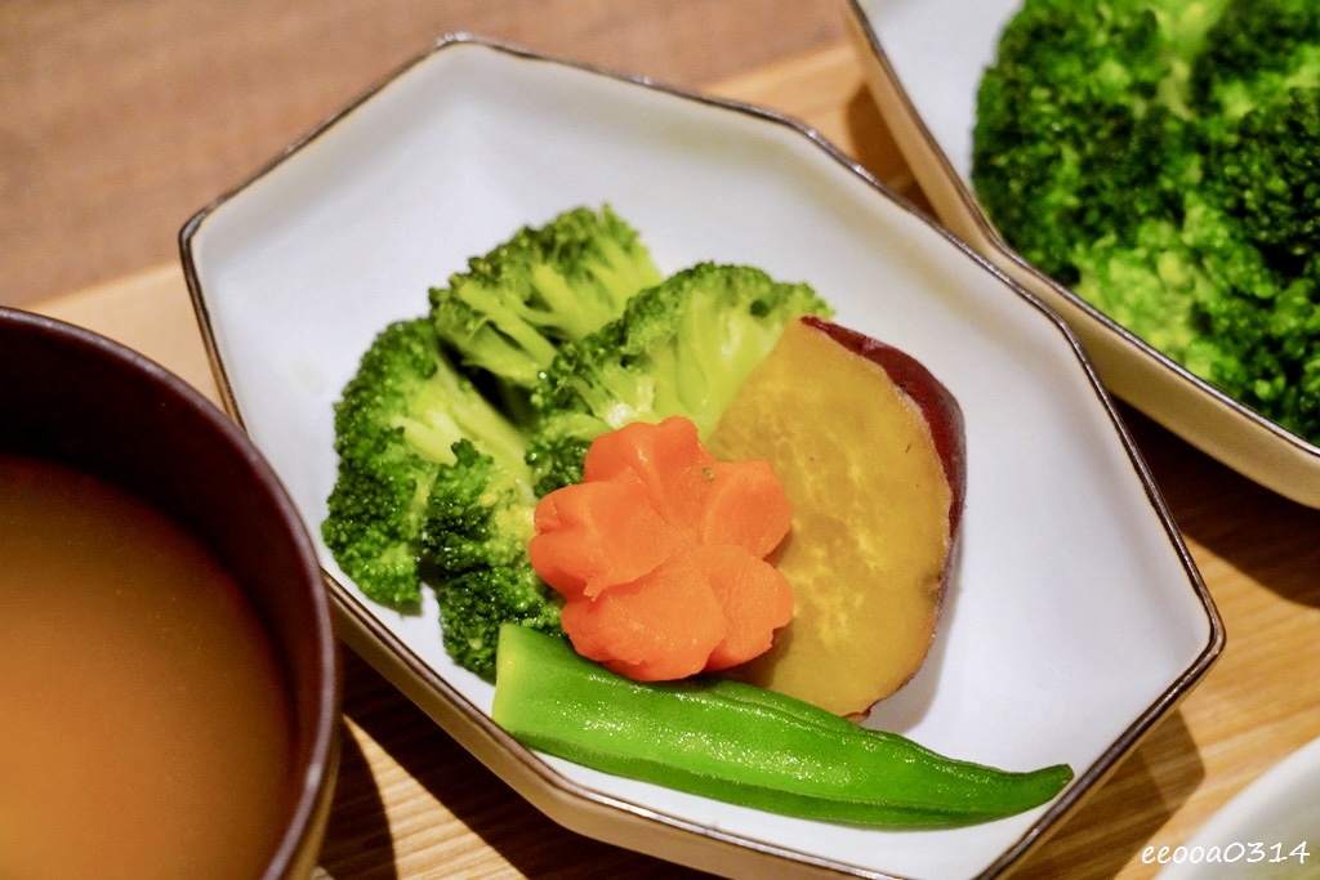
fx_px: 3080
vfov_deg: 16.3
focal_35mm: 84
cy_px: 440
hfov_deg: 24.2
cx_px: 660
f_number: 7.1
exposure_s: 1/320
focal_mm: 84
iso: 6400
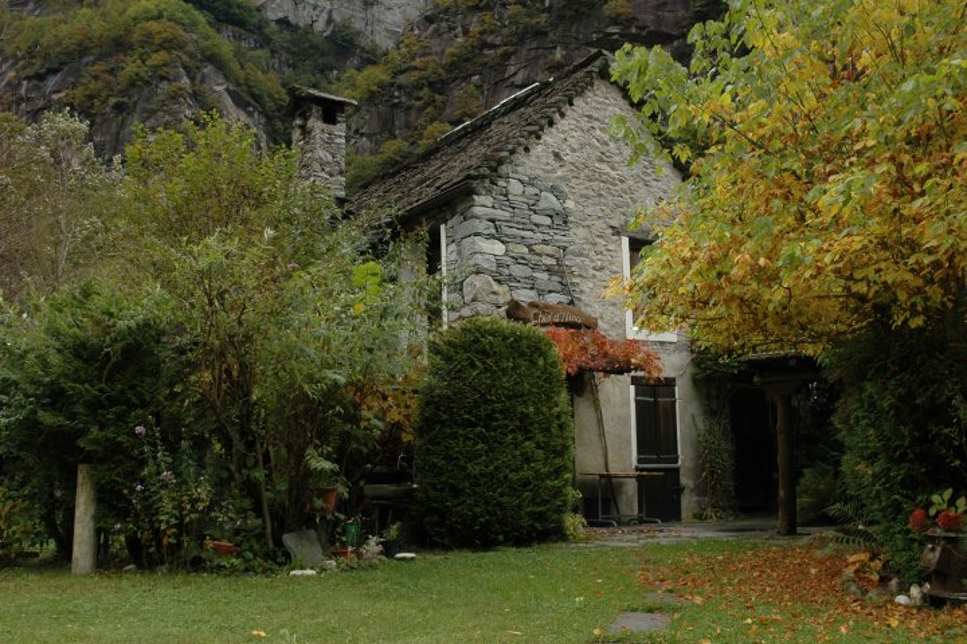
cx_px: 484
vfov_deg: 35.5
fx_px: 1007
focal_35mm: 38
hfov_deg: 51.3
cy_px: 322
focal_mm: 25
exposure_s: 1/160
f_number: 6.3
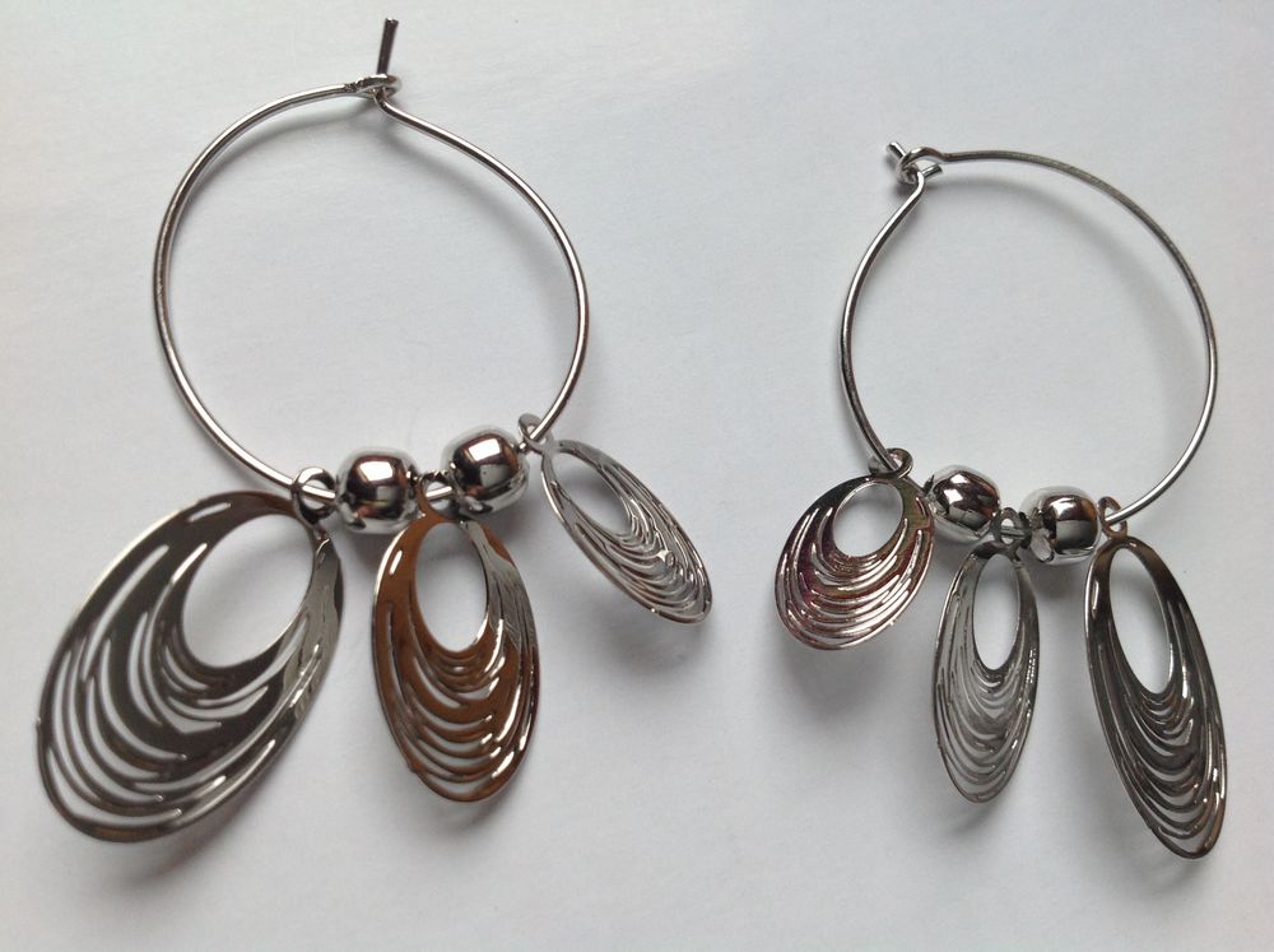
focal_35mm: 35
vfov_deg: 40.6
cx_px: 637
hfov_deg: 52.7
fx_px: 1286
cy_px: 476
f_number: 2.4
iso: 64
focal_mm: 4.28
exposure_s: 1/60
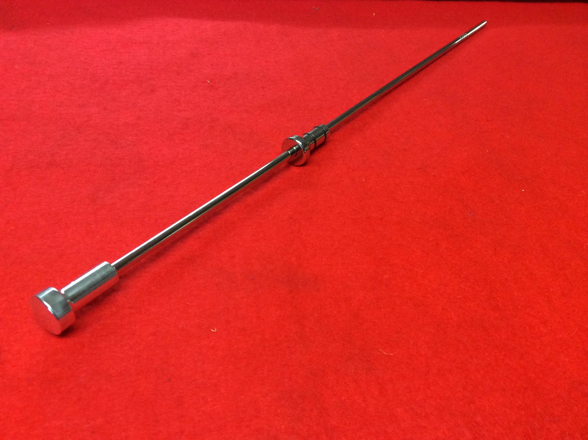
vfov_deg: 42.8
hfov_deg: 55.4
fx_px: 560
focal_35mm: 33
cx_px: 294
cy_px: 220
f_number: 2.4
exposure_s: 1/25
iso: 100
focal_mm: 3.3
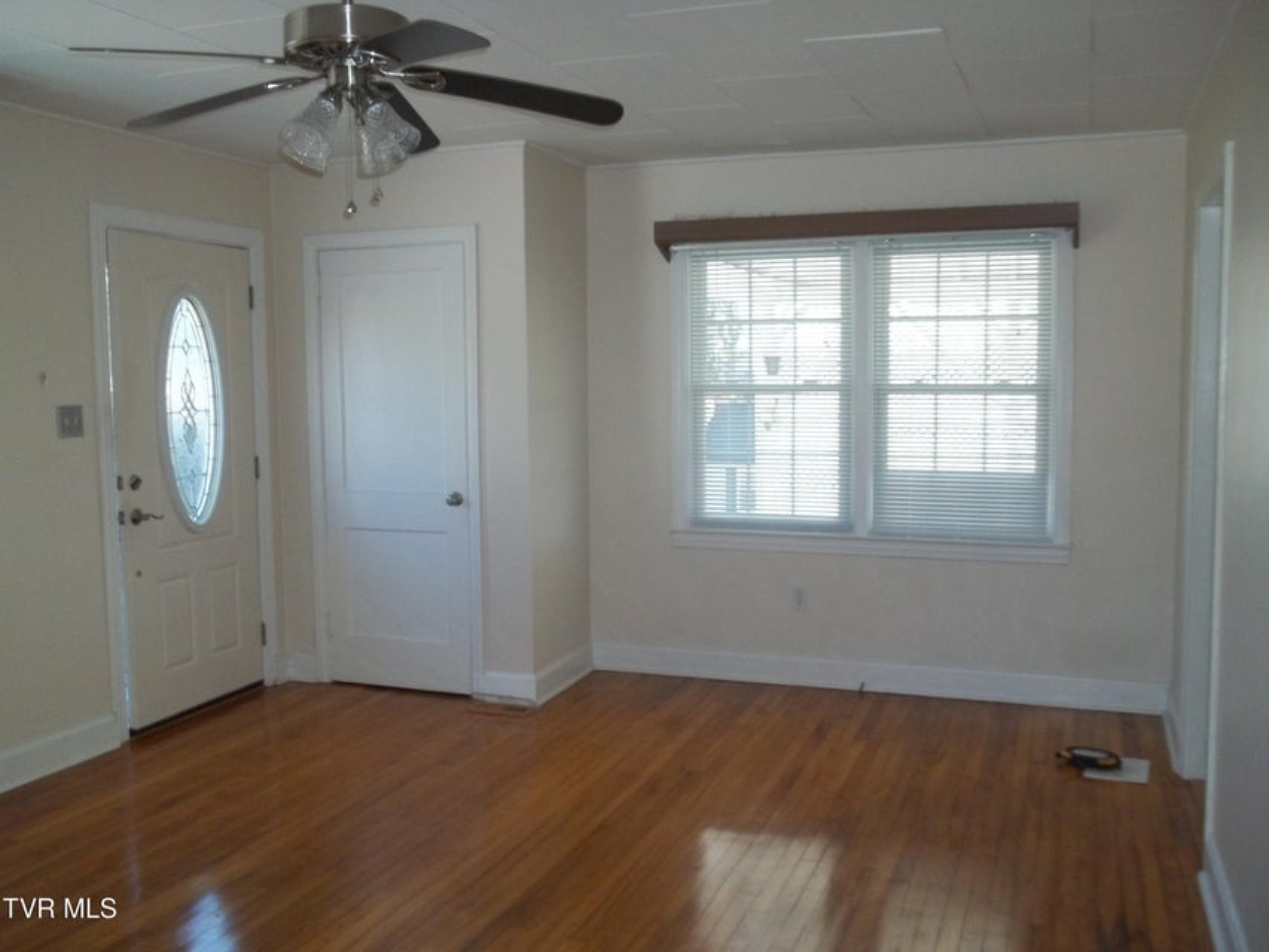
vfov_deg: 43.0
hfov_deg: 55.3
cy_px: 476
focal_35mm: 33
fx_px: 1210
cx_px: 634
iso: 160
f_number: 3.3
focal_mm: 5.9
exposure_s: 1/60
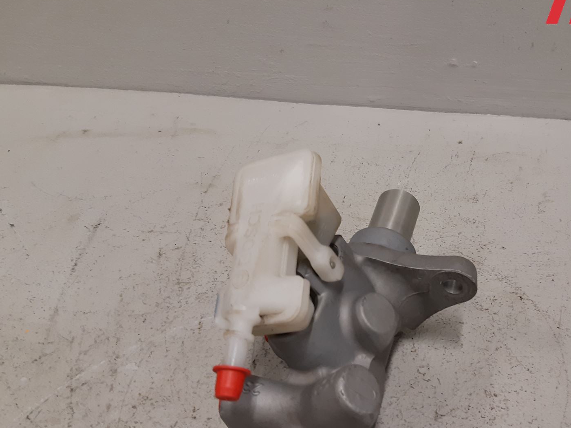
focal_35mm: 38
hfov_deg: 48.2
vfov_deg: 37.5
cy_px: 268
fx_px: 627
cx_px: 379
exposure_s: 1/50
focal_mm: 3.93
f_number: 1.7
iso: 125
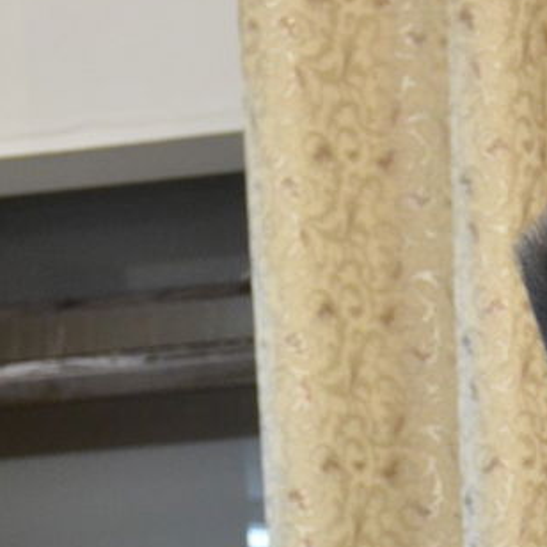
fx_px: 12407
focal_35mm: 694
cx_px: 757
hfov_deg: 2.5
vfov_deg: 2.5
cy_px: 701
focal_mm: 120
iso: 1600
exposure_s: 1/100
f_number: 5.6
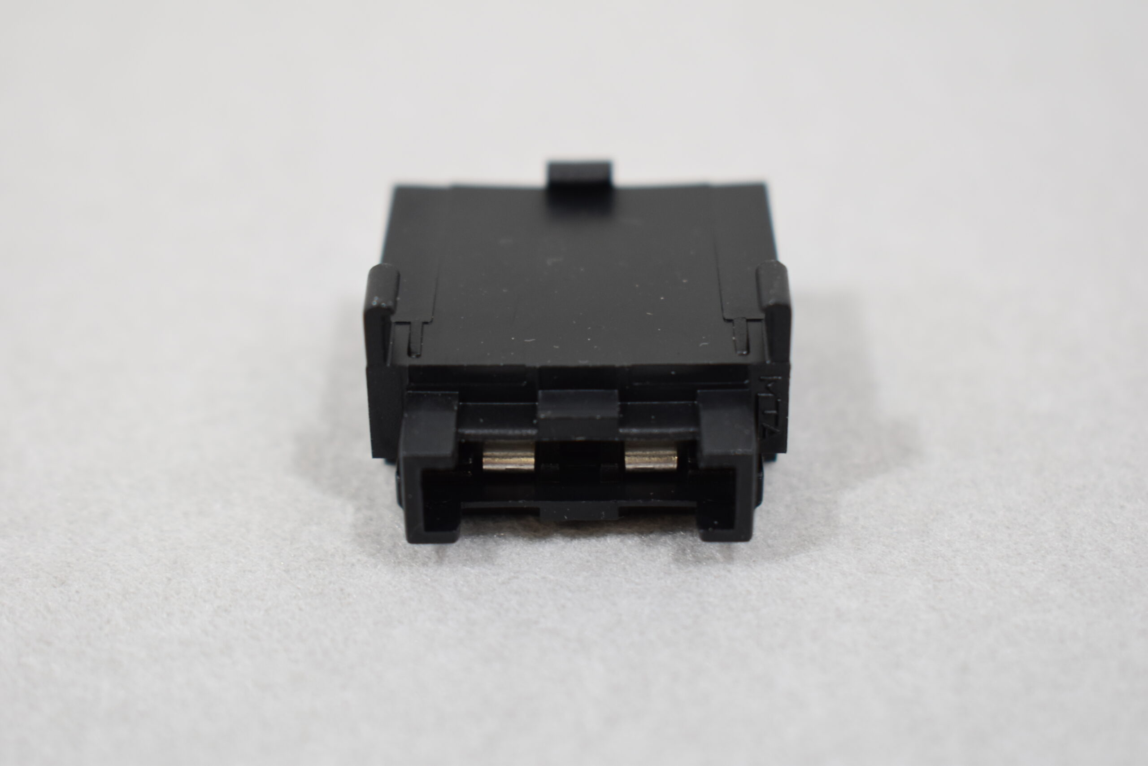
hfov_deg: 29.2
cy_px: 383
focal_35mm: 69
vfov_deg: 19.7
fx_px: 2200
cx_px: 574
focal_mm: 46
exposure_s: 1/60
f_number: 5.6
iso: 500
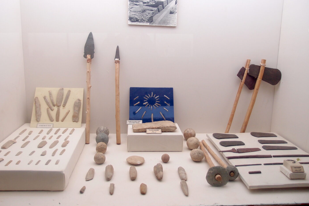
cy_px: 91
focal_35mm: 30
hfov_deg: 61.9
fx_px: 257
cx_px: 150
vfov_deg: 43.5
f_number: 1.8
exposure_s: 1/60
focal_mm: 6
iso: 100
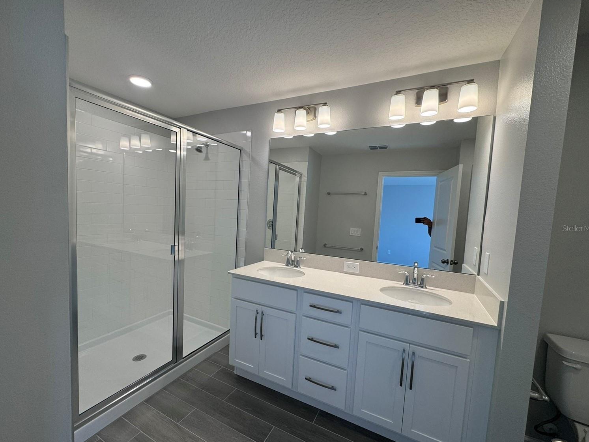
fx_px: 255
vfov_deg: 81.7
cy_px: 228
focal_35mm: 15
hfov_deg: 98.1
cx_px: 284
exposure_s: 1/120
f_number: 2.2
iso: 80
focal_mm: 2.22
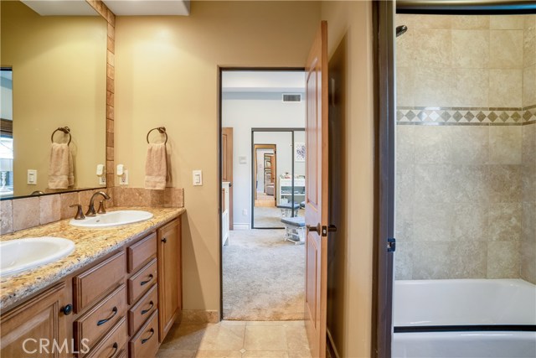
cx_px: 268
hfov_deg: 90.0
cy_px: 179
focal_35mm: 18
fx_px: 268
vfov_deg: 67.4
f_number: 8
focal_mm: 18
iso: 200
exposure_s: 1/20
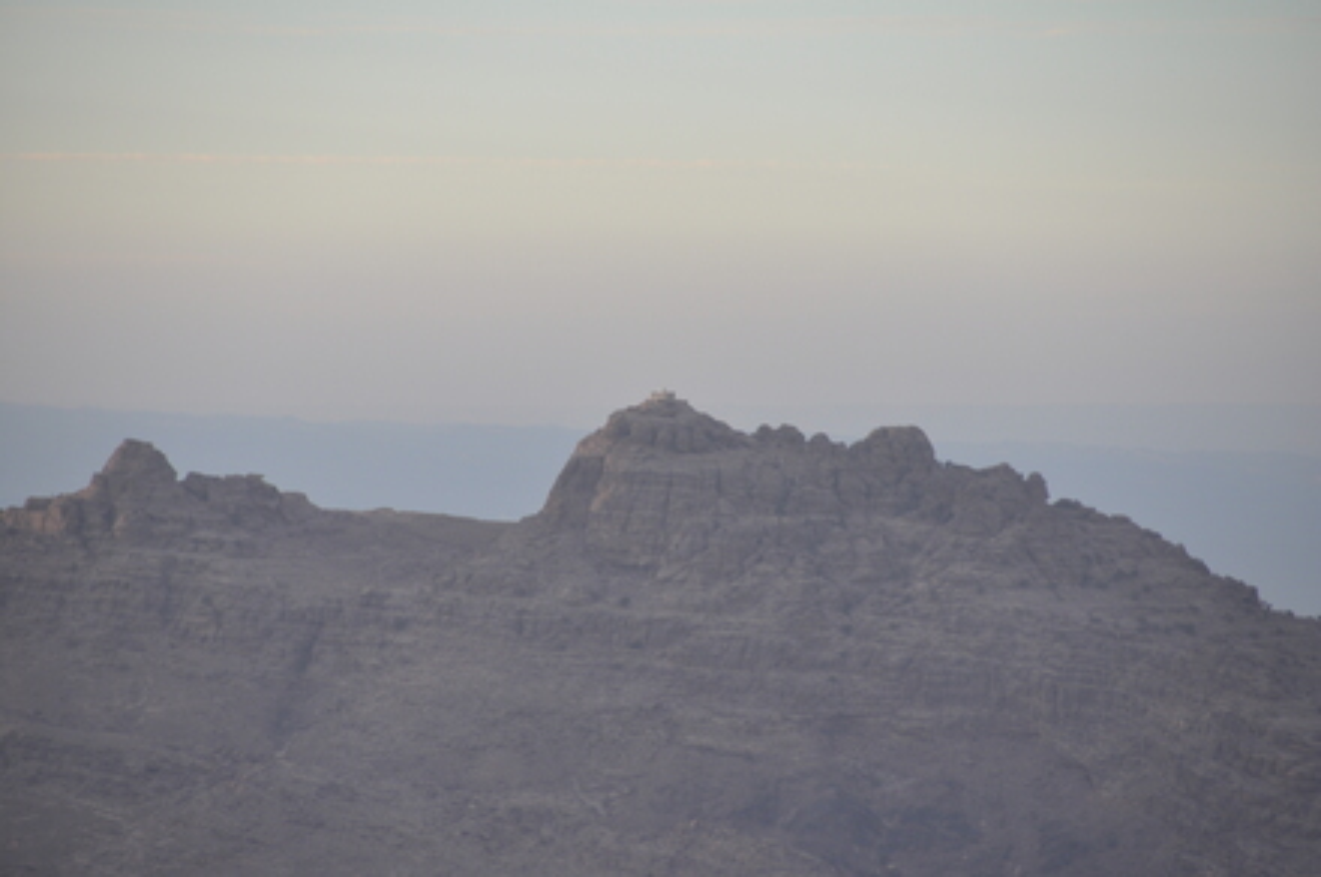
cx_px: 660
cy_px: 438
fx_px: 10992
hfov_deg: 6.9
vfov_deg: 4.6
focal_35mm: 300
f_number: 5.6
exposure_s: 1/200
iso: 200
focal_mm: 200
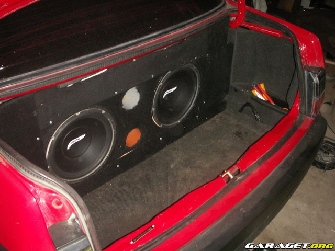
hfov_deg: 50.1
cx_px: 168
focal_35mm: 37
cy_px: 126
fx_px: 358
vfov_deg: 38.7
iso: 160
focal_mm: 7.7
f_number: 3.5
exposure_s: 1/40
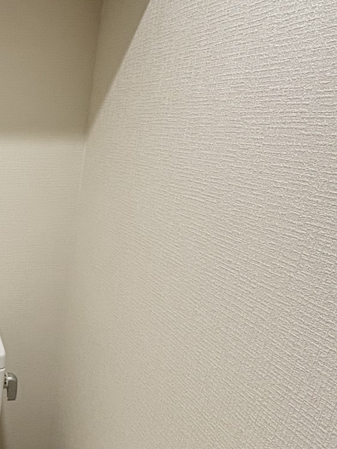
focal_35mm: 38
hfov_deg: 31.4
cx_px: -72
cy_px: 323
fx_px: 493
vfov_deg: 47.6
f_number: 2.2
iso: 320
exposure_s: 1/60
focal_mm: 2.22
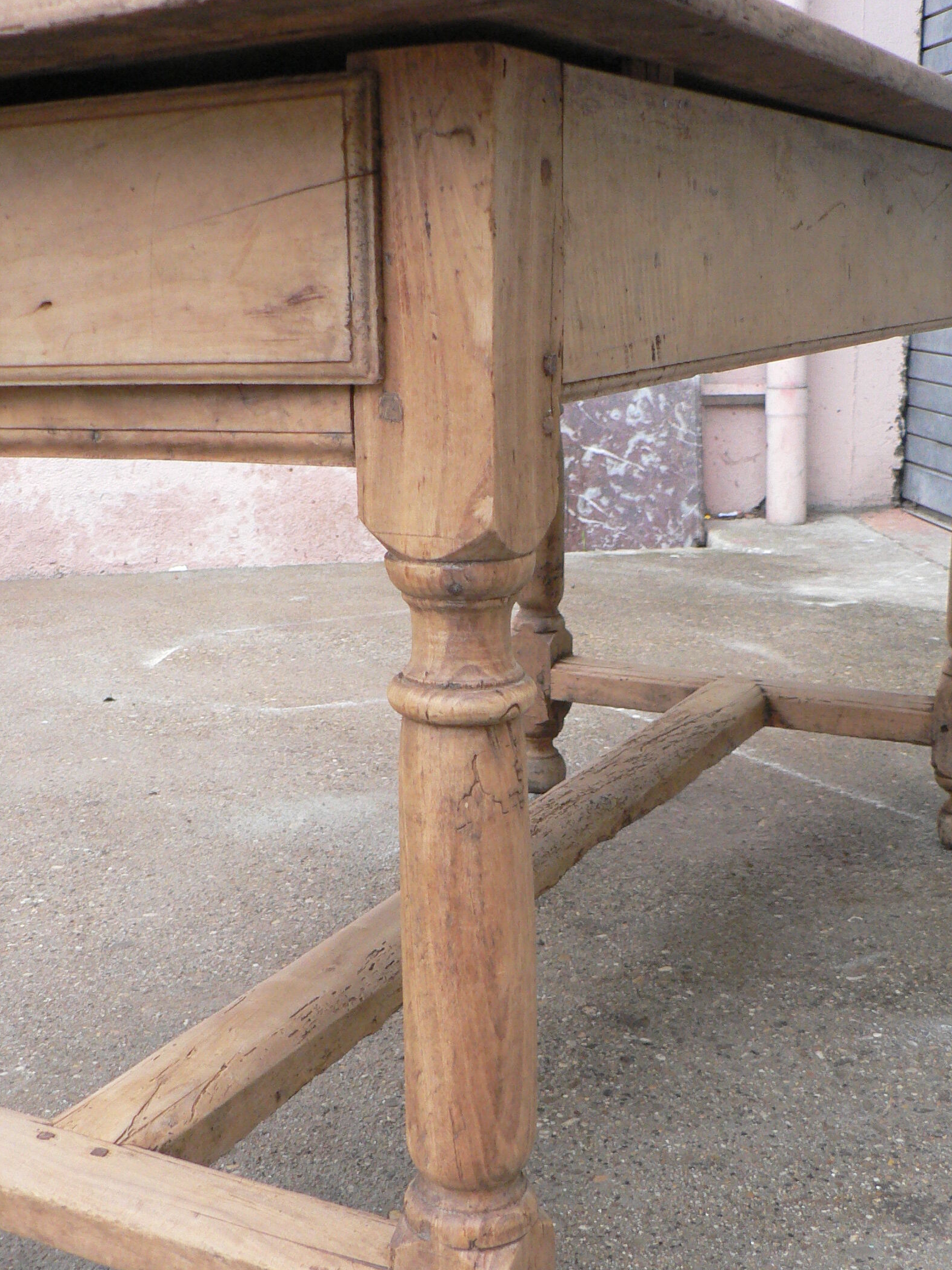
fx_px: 1614
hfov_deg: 32.9
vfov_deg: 42.8
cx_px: 460
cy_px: 729
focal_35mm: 44
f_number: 2.8
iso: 200
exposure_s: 1/20
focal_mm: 6
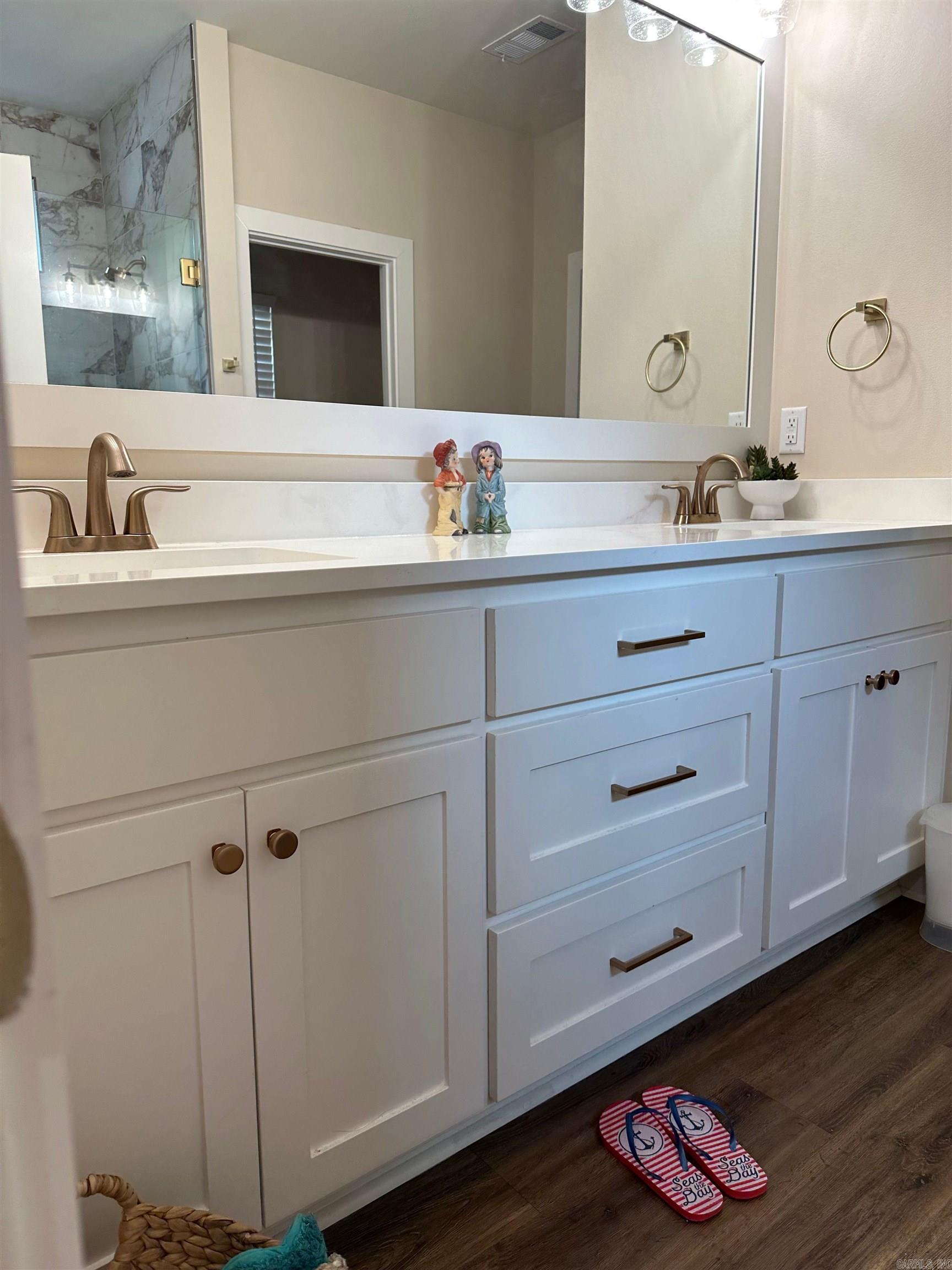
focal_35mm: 24
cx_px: 476
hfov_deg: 56.8
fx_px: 880
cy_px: 635
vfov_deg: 71.6
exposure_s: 1/120
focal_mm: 6.86
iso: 100
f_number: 1.78
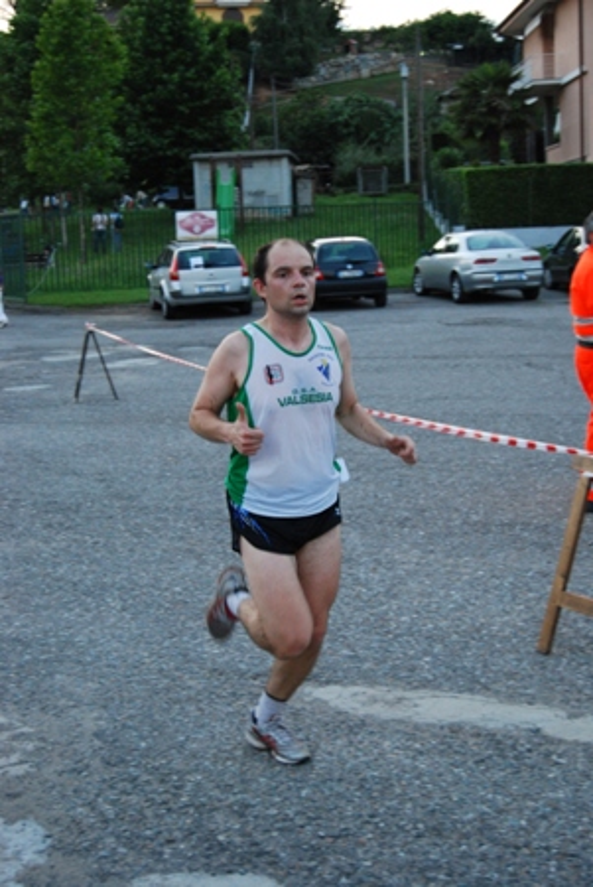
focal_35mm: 57
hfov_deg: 23.8
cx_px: 296
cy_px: 444
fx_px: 1405
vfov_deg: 35.0
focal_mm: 38
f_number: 4.8
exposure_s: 1/160
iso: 800
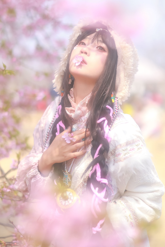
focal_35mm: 84
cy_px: 124
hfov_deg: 16.3
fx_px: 577
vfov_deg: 24.2
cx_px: 82
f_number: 1.8
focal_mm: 85
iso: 100
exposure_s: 1/2000
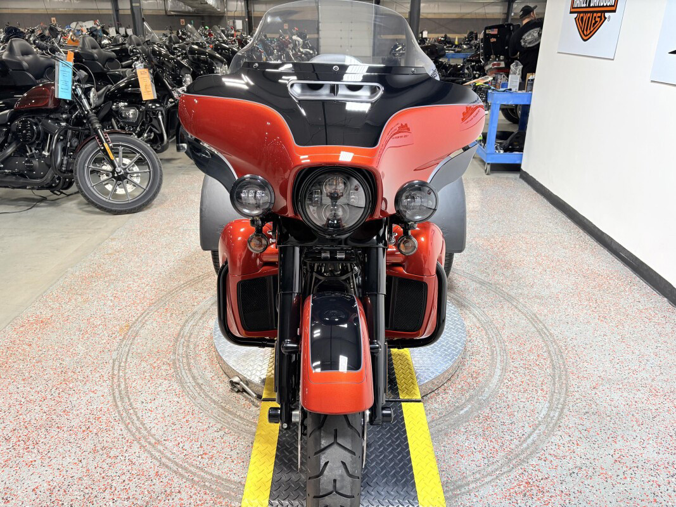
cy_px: 254
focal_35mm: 26
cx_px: 338
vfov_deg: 53.1
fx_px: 508
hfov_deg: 67.3
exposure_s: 1/120
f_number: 1.6
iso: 80
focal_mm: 5.96
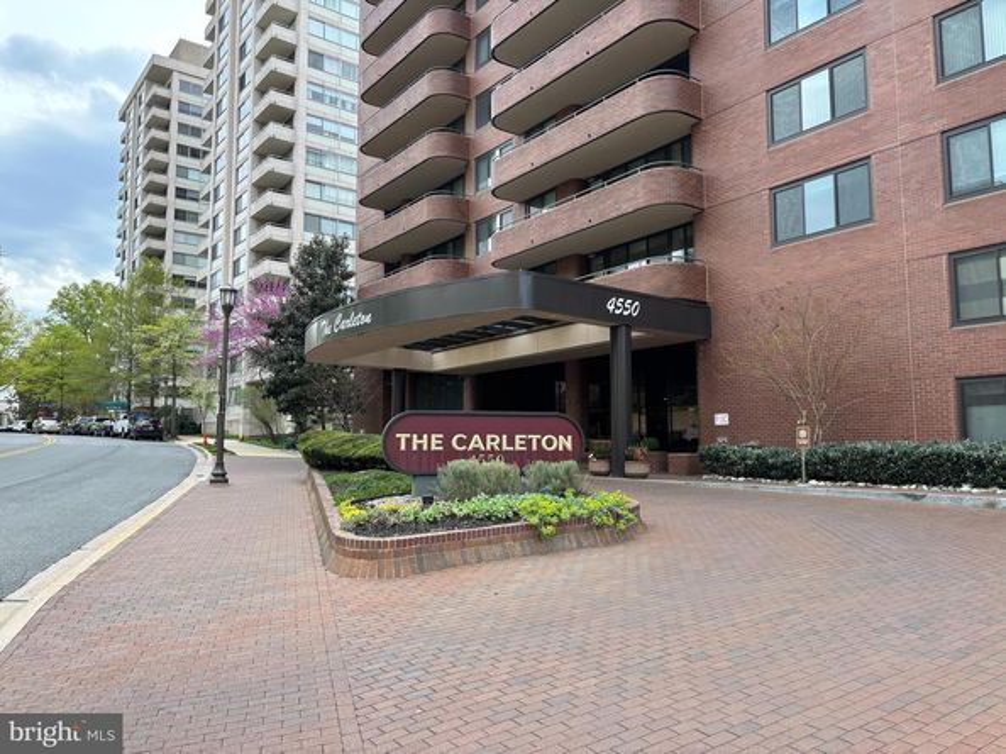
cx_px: 503
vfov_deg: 53.0
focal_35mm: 26
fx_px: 755
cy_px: 377
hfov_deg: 67.3
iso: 50
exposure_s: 1/615
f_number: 1.6
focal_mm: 5.96
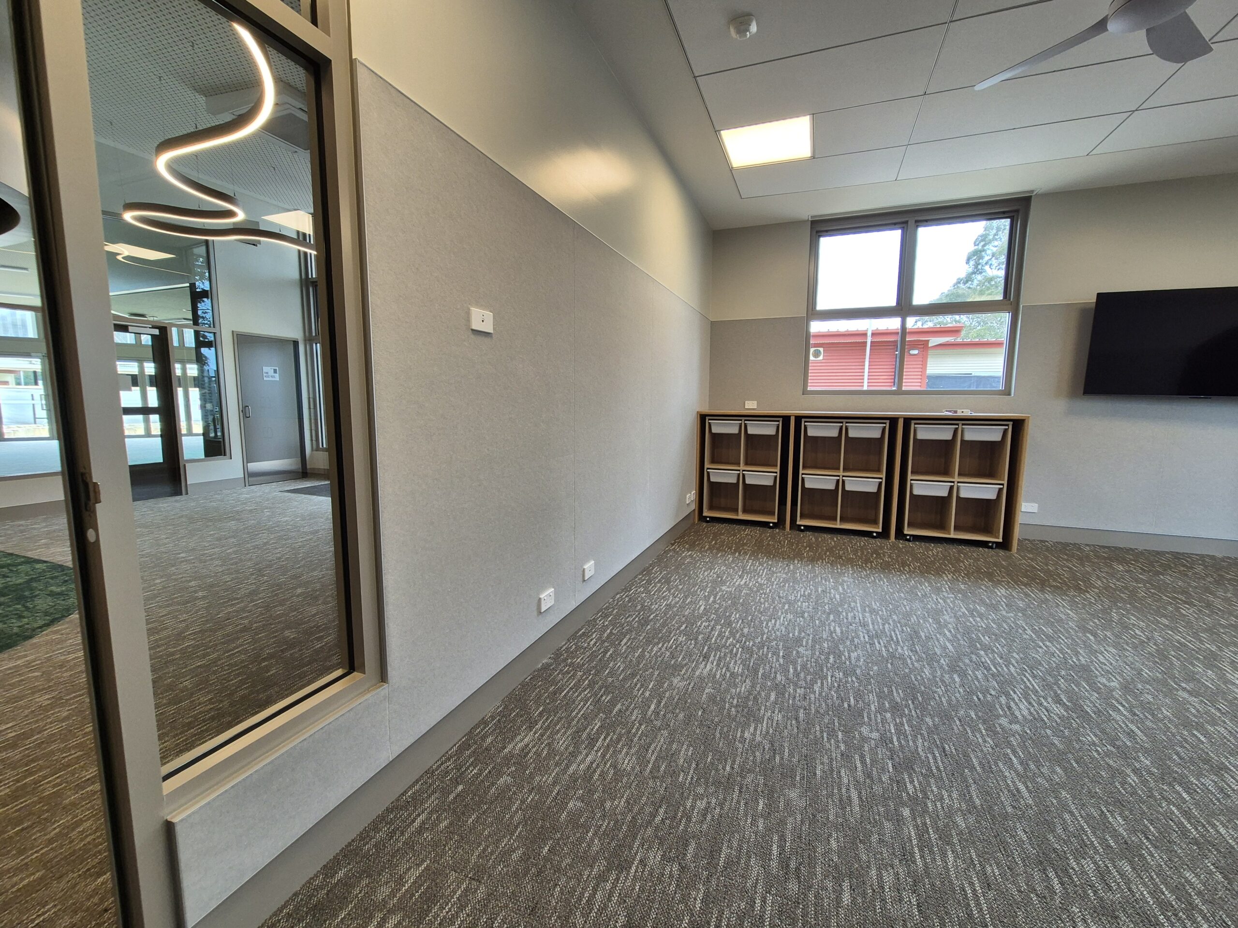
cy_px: 464
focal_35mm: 13
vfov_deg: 89.9
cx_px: 619
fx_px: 465
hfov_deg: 106.2
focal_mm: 2.2
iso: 80
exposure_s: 1/100
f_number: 2.2
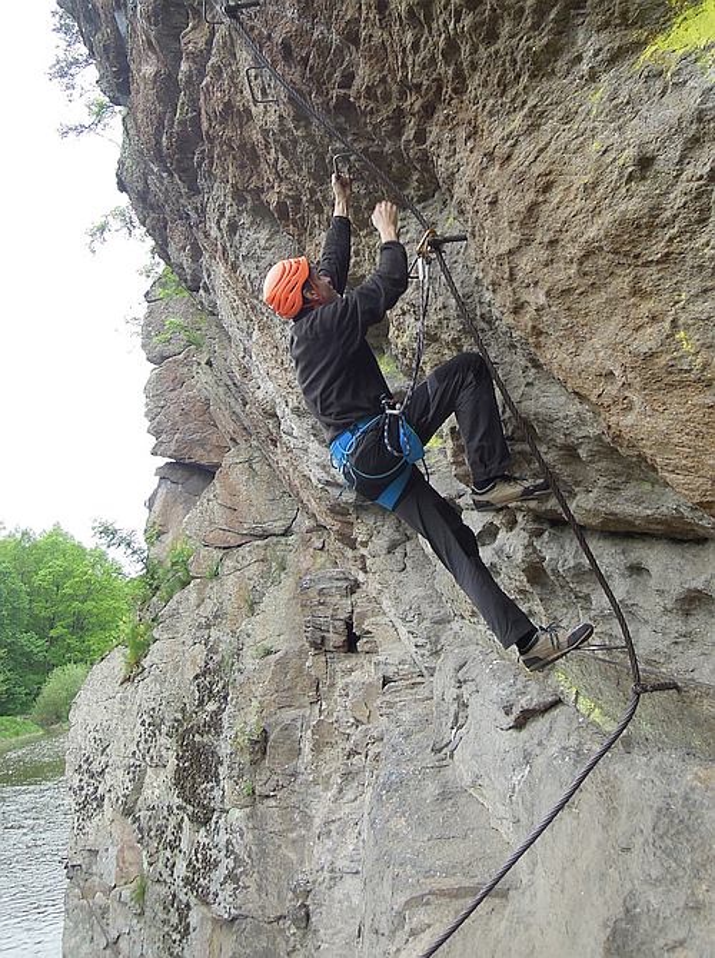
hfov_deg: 56.7
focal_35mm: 24
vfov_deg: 71.7
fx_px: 663
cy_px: 479
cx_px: 358
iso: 160
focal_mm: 4.3
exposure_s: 1/160
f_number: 2.8
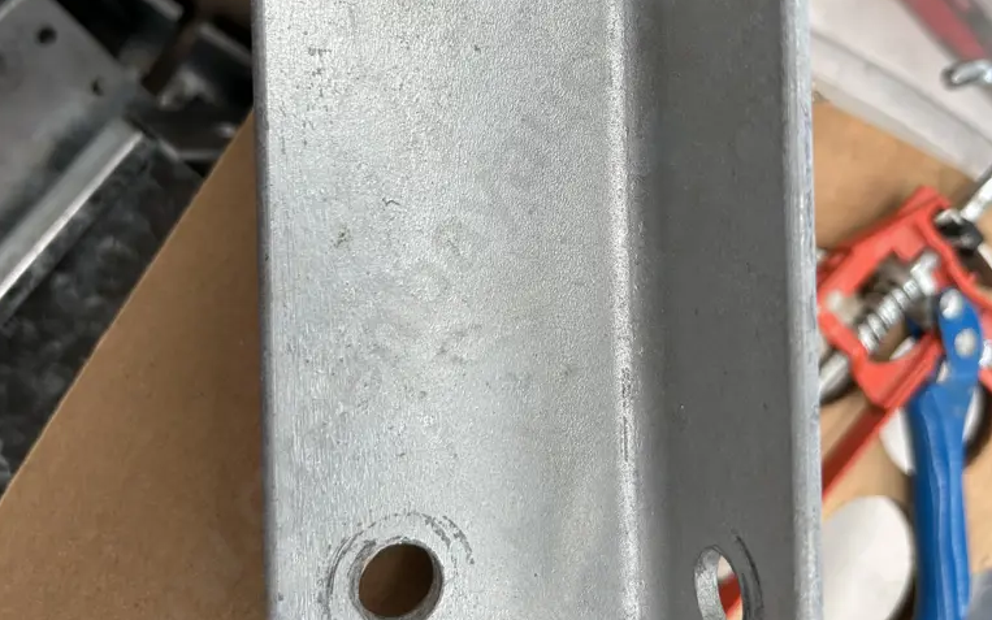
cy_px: 194
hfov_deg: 52.7
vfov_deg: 34.0
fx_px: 1000
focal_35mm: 37
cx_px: 494
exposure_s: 1/289
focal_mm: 5.7
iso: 40
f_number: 1.5
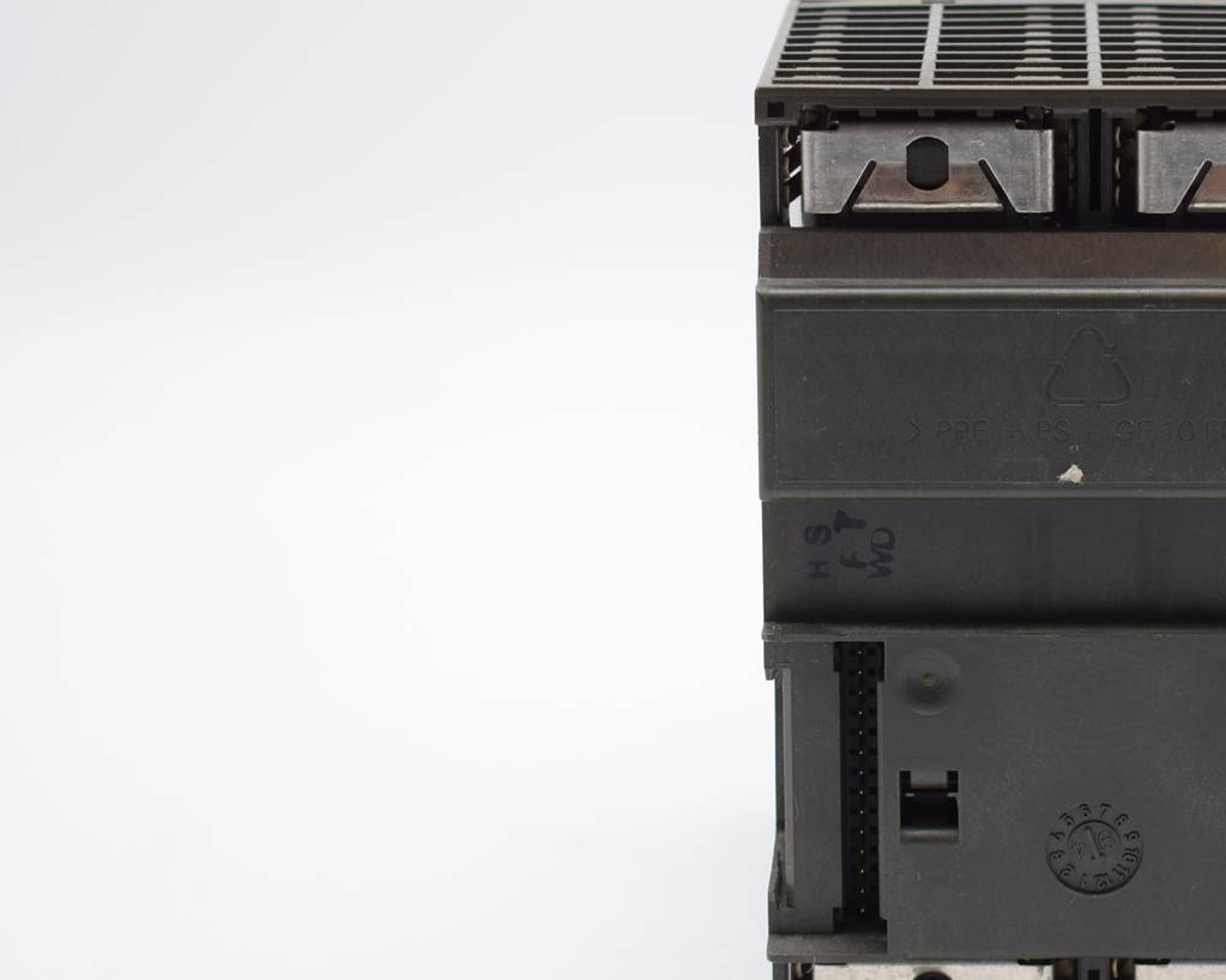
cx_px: 1094
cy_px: 530
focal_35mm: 125
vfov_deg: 12.3
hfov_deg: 15.2
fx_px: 4535
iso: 100
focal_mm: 42
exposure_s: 1/45
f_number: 5
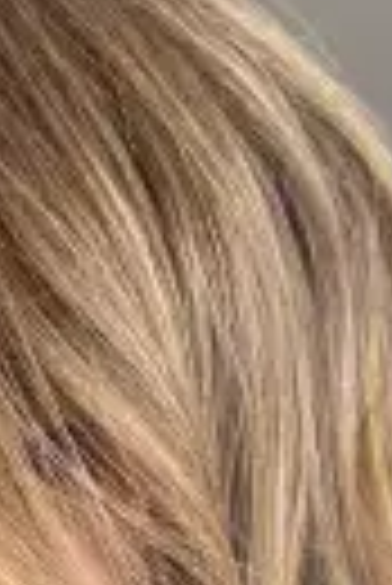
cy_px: 983
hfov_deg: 12.3
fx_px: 1808
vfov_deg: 16.1
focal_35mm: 111
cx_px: 32
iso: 80
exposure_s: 1/121
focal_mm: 5.7
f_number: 1.5
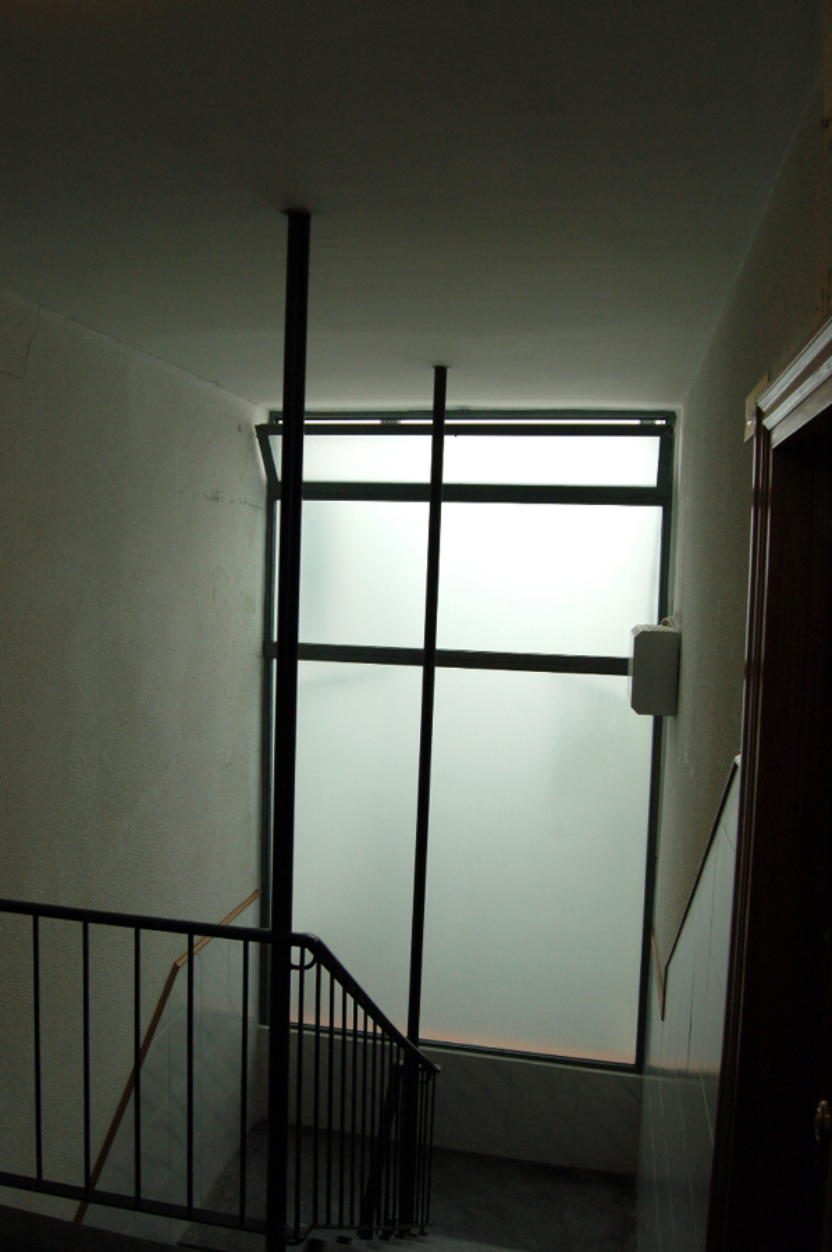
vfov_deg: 67.4
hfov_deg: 47.8
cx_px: 416
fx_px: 938
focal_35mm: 27
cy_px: 626
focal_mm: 18
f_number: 5.6
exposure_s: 1/125
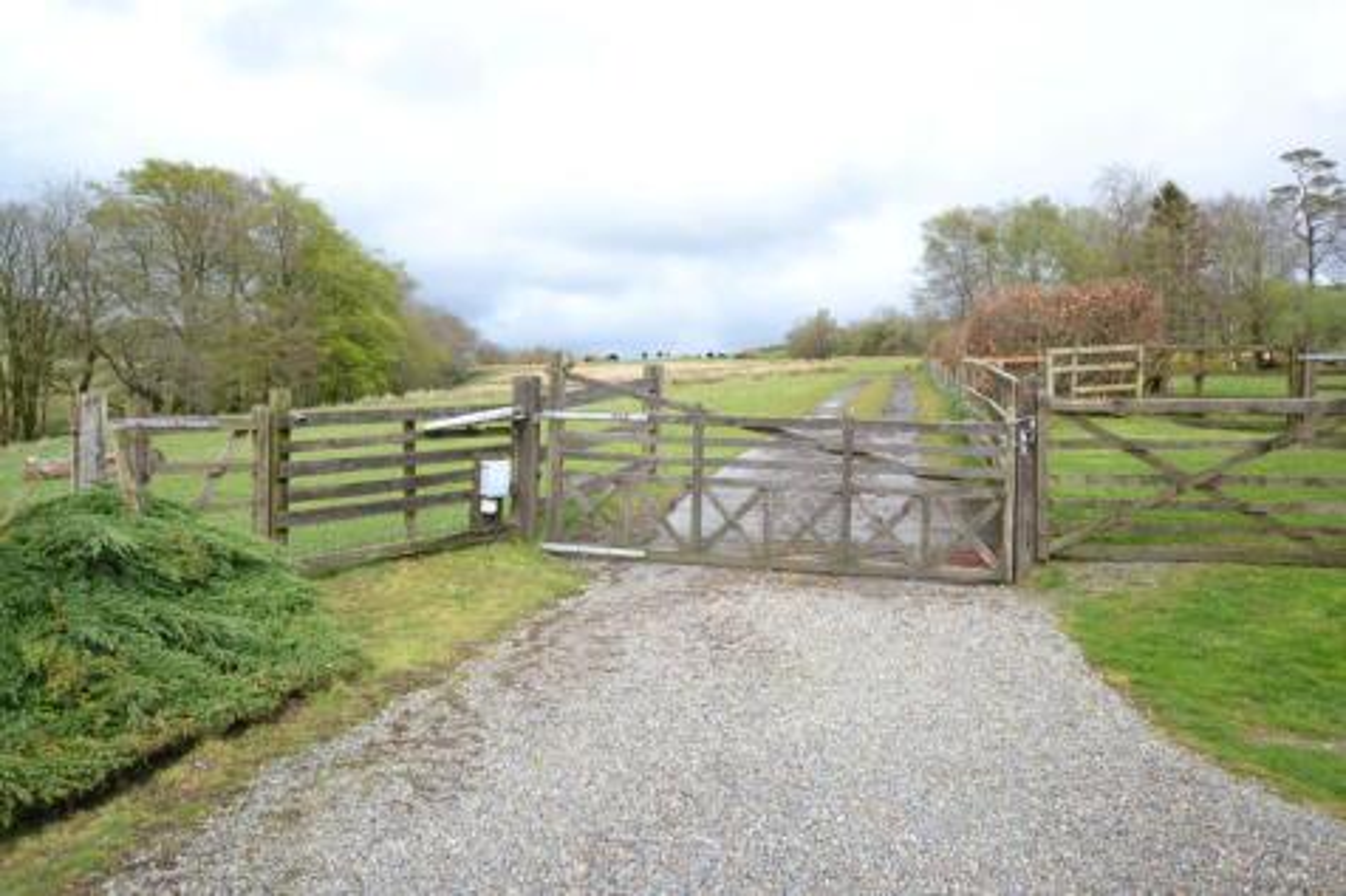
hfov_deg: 61.9
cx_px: 673
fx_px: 1121
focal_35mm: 30
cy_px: 448
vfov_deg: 43.6
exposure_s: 1/1000
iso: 320
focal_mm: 20
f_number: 3.5
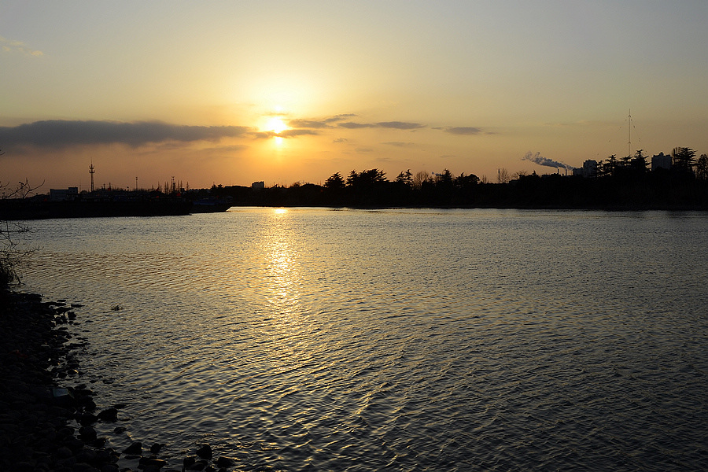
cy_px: 236
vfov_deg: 36.9
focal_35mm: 36
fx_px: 708
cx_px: 354
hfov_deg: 53.1
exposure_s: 1/400
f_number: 8
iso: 100
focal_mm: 24
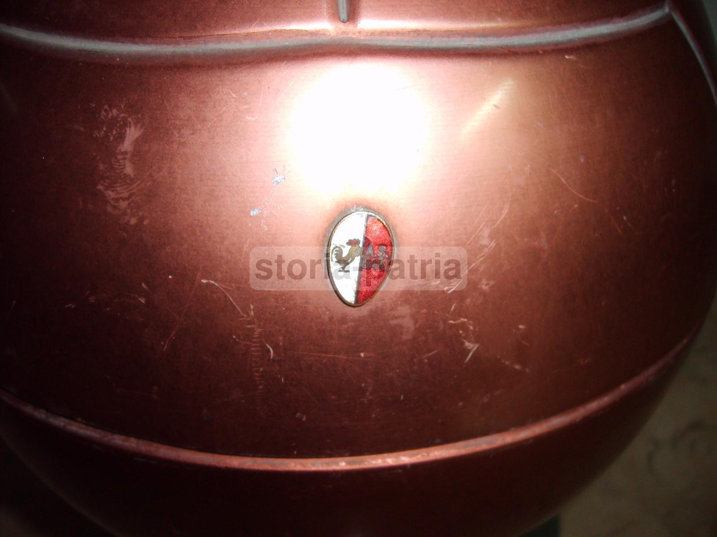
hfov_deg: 52.6
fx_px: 725
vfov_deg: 40.7
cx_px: 358
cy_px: 268
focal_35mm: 35
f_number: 2.8
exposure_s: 1/45
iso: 100
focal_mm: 5.8
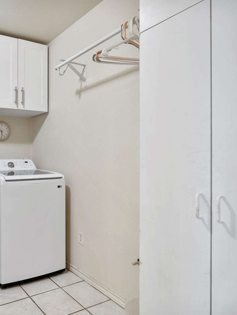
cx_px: 11
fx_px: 228
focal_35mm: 25
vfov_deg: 69.4
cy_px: 160
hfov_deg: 47.5
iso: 160
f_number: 7.1
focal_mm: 17
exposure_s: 13
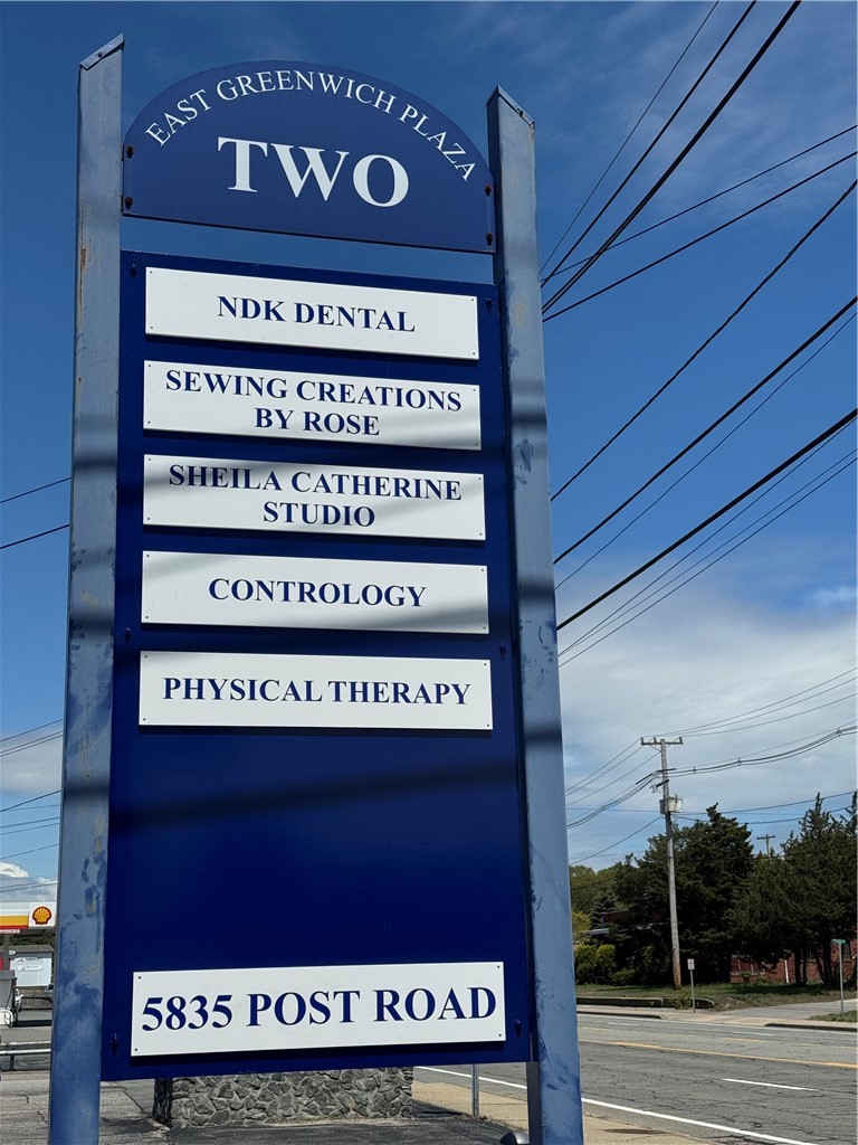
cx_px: 429
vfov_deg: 39.7
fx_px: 1586
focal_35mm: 48
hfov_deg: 30.3
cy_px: 572
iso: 64
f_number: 1.78
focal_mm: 6.76
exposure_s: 1/10526
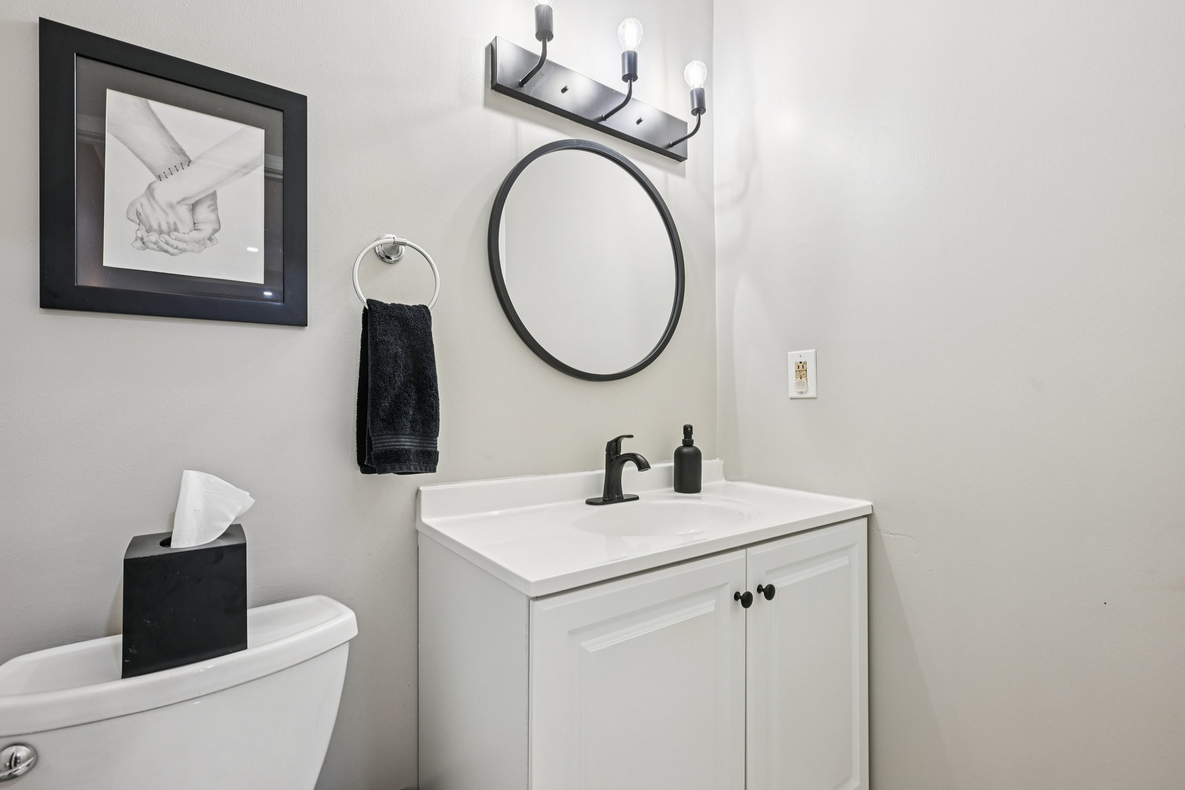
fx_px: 527
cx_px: 592
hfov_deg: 96.7
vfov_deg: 73.7
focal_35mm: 16
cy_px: 395
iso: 400
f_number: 8
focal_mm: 16
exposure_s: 1/15
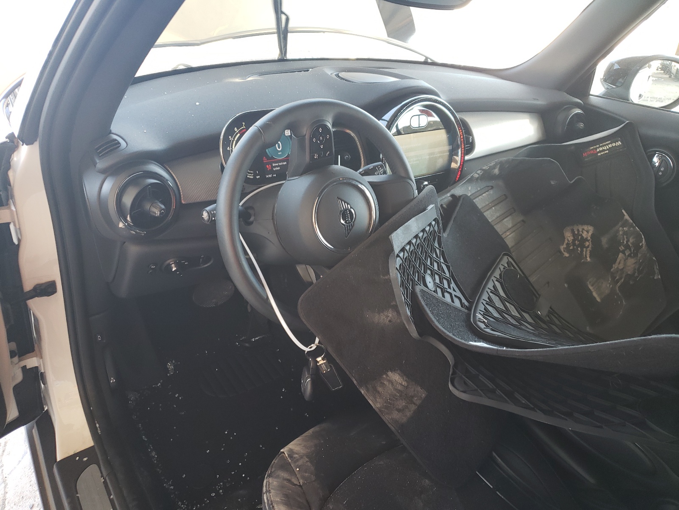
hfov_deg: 67.3
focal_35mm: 26
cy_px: 255
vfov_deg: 53.1
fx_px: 510
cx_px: 340
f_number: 1.5
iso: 76
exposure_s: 1/60.2
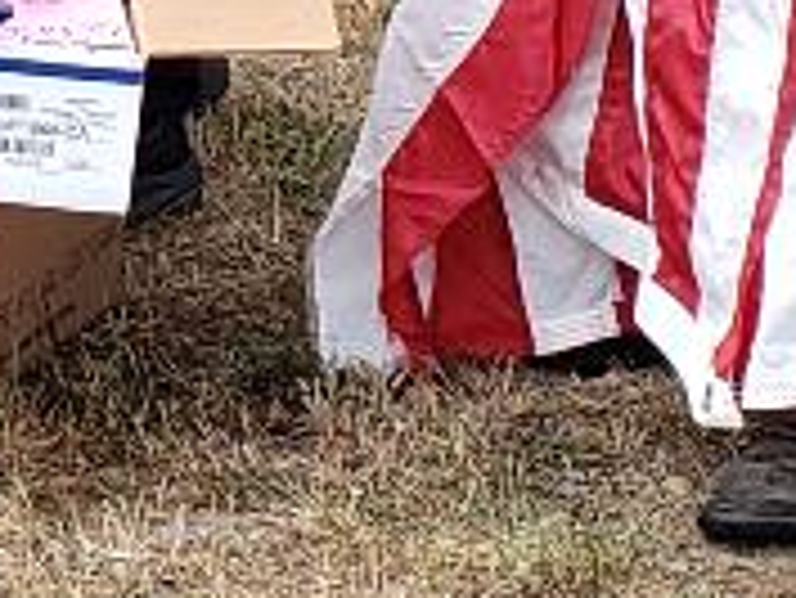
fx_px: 3383
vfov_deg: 9.3
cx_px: -477
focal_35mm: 147
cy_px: -670
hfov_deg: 12.6
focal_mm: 4.3
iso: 50
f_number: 2.4
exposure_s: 1/332
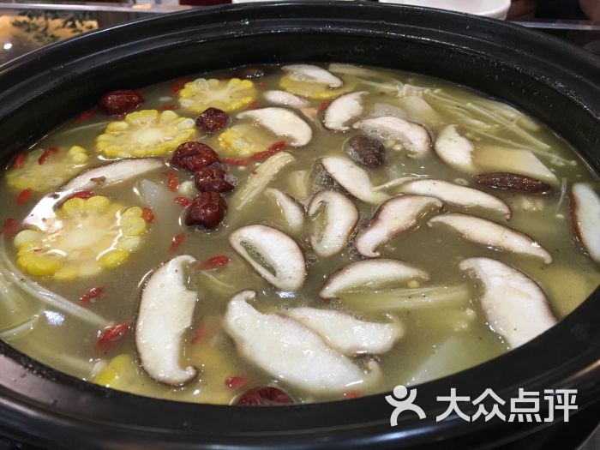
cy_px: 225
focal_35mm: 29
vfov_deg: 48.2
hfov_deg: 61.7
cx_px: 300
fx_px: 503
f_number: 2.2
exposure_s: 1/33
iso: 160
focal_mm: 4.15
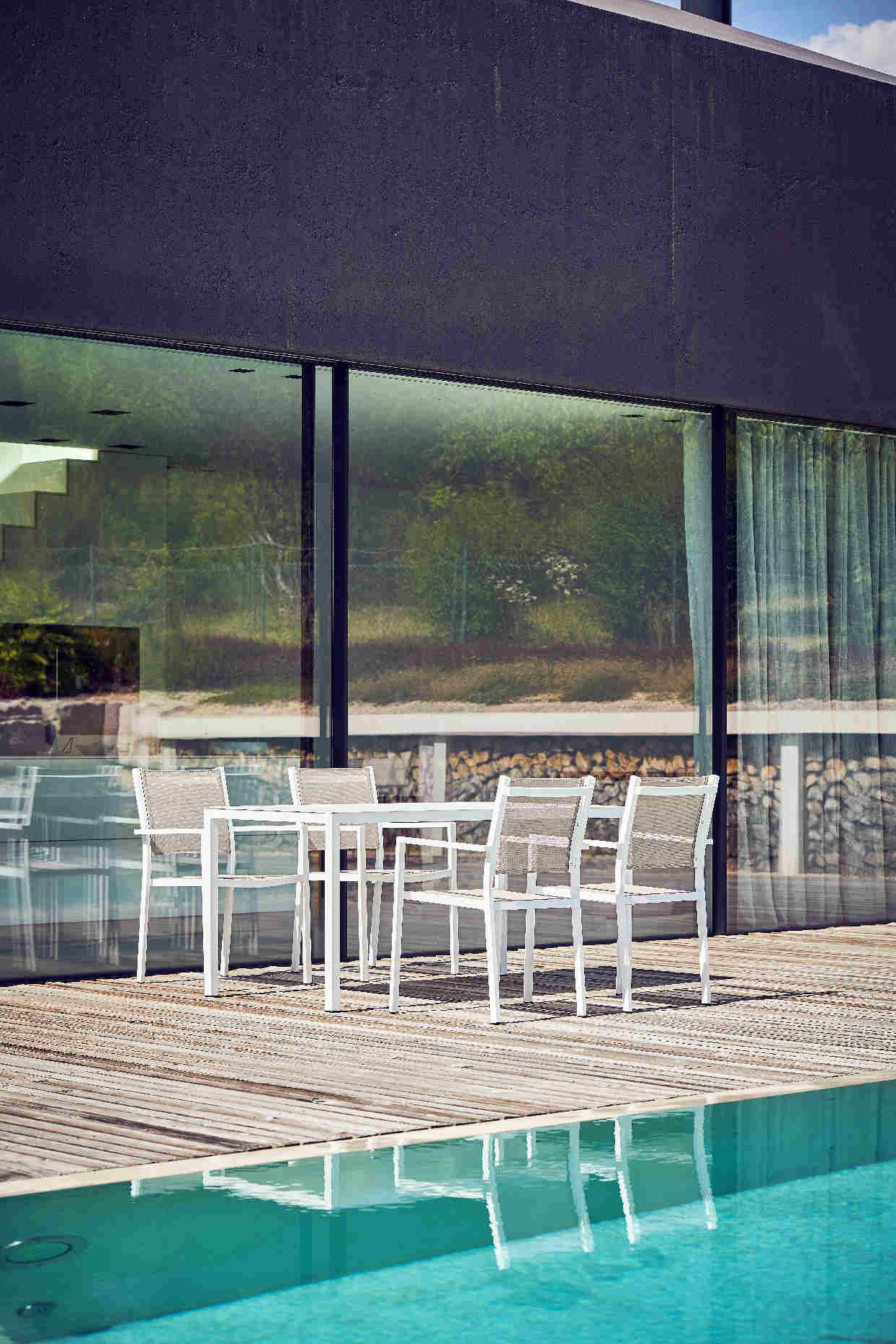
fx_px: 2689
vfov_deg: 28.1
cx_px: 444
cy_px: 656
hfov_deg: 18.9
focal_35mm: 72
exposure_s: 1/500
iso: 100
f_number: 6.3
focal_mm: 70
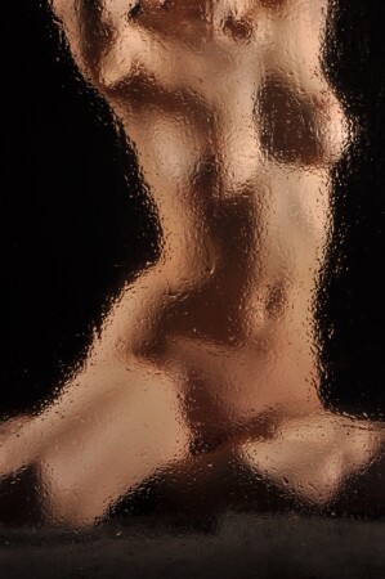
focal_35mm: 158
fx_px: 2532
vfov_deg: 13.1
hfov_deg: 8.7
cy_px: 290
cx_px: 192
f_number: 16
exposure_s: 1/2
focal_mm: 105
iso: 200
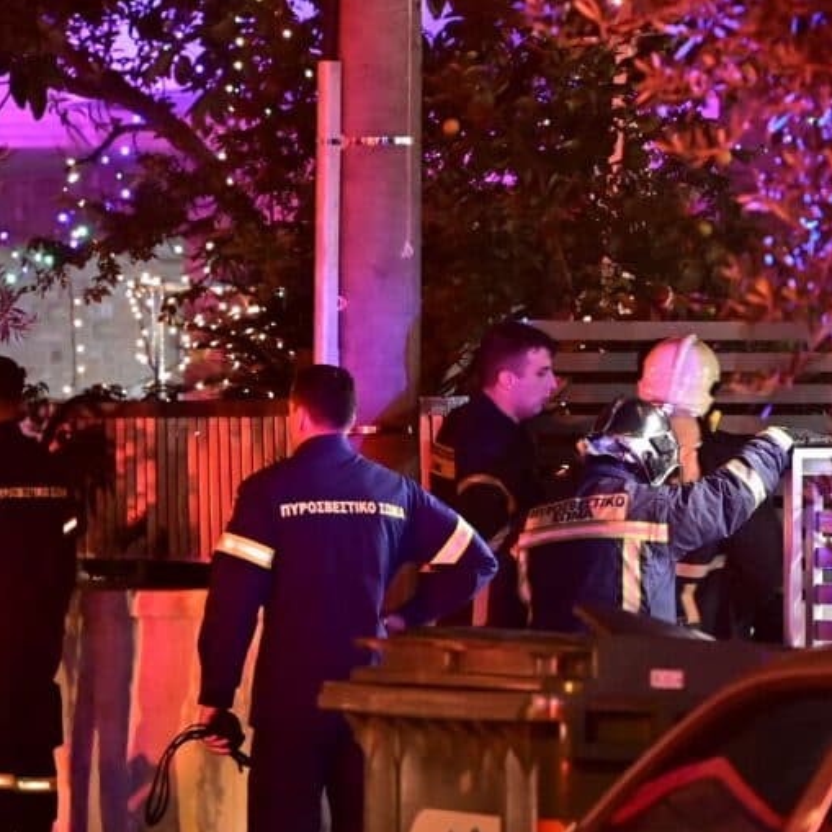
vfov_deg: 11.3
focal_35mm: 154
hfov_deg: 11.3
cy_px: 417
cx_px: 494
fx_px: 4188
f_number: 4
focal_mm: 120
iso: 4000
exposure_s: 1/50
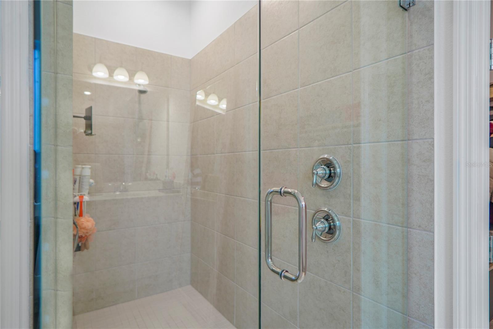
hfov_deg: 90.0
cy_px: 164
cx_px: 246
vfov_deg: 67.4
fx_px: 246
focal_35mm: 18
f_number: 2.2
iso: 100
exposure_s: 1/40
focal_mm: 12
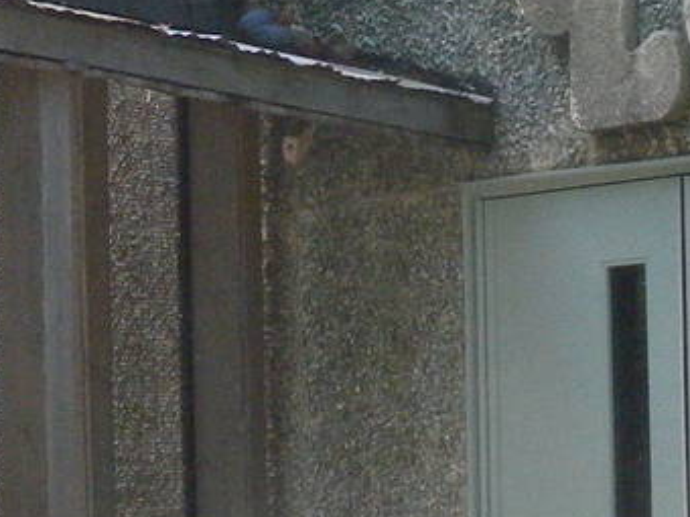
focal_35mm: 174
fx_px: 3468
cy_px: 298
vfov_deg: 8.5
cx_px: 345
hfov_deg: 11.4
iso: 360
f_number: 3.5
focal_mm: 6.6
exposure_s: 1/686
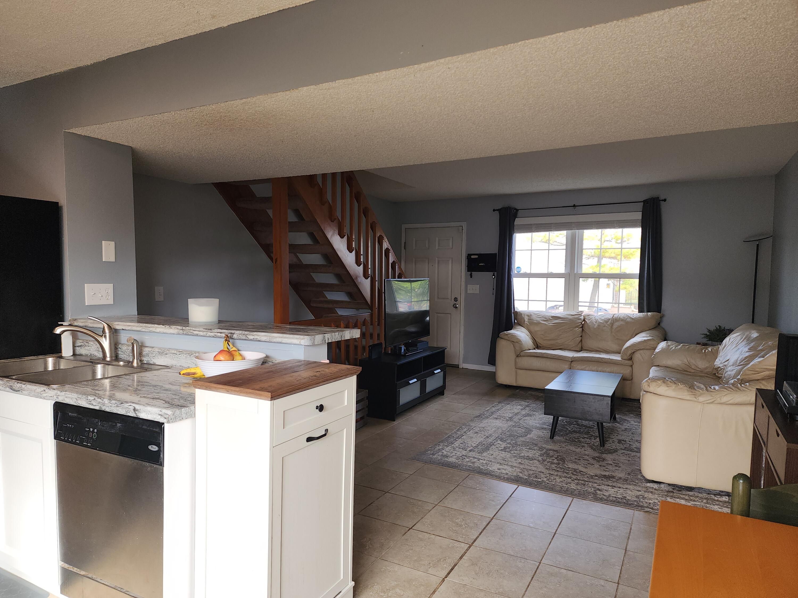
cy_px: 299
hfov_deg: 73.9
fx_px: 530
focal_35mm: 23
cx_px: 399
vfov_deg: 58.9
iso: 25
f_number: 1.8
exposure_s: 1/60
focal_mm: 6.4
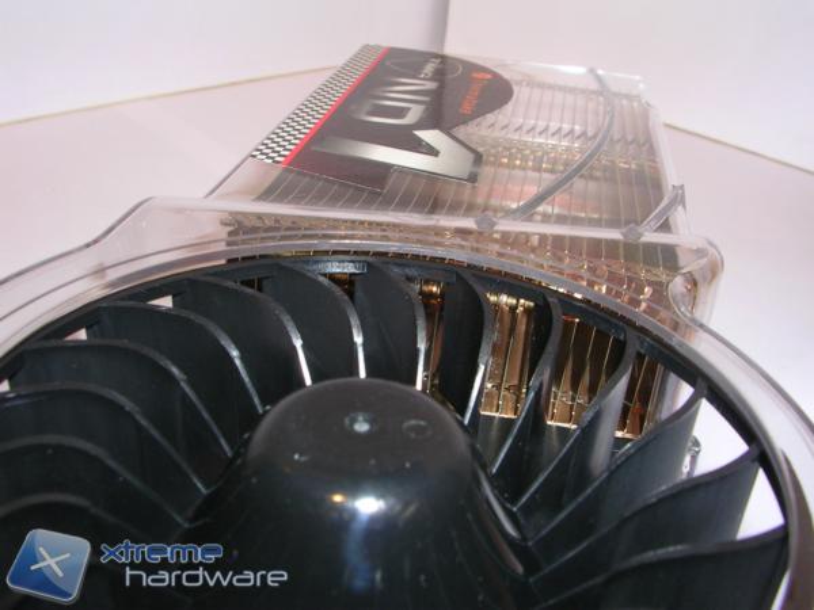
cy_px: 305
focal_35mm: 38
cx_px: 407
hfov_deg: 49.0
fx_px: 894
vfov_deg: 37.7
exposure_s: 1/60.1
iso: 50
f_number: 5.6
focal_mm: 5.8
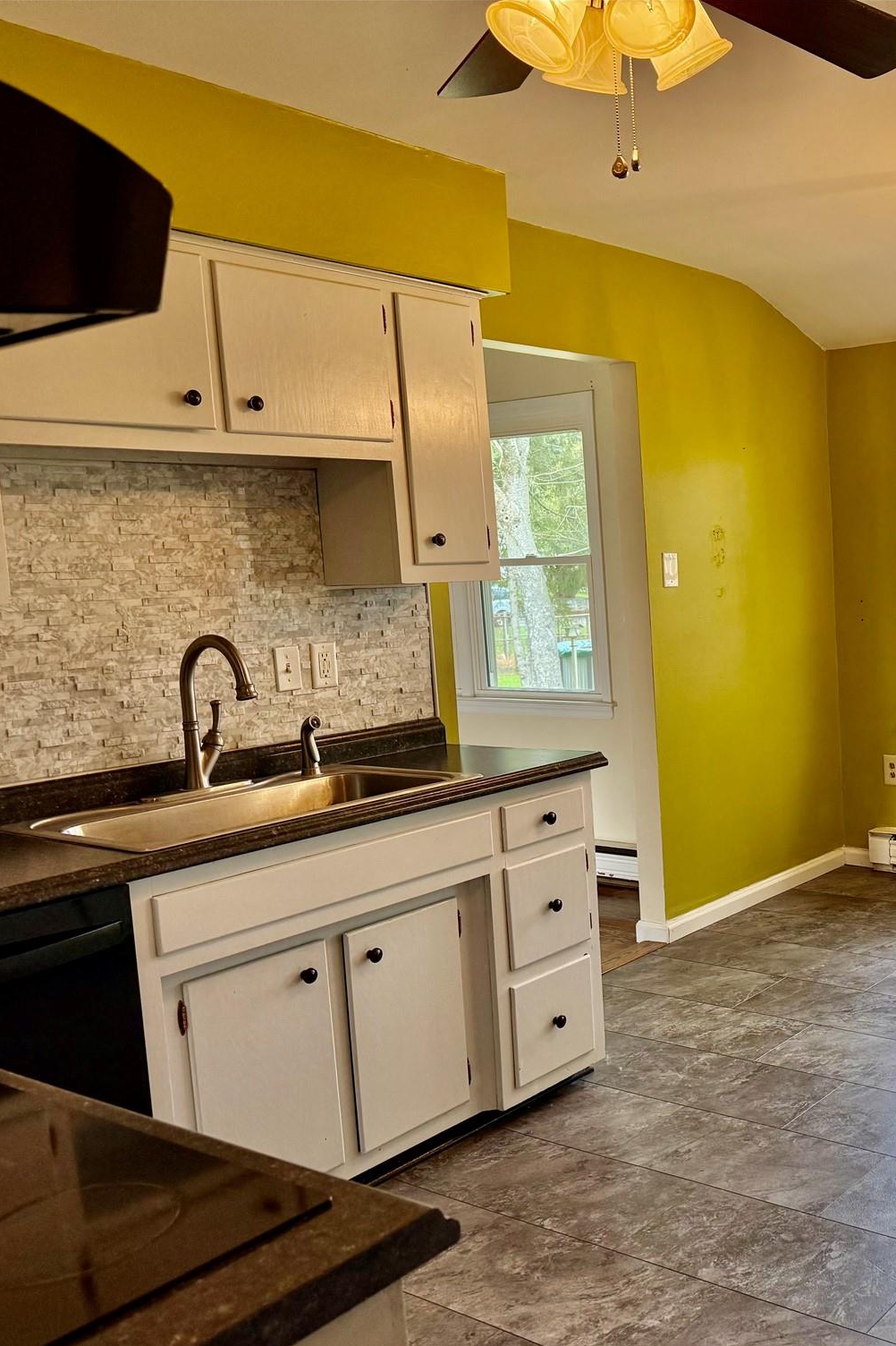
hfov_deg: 35.5
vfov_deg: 55.8
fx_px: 1270
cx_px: 877
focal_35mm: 34
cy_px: 686
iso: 125
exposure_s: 1/149
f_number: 1.78
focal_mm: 6.76
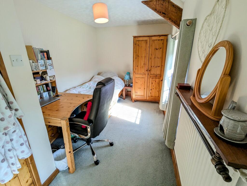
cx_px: 124
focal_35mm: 16
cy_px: 93
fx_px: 114
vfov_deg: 78.2
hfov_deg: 94.4
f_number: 2.2
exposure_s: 1/100
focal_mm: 2.35
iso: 109
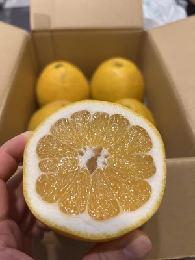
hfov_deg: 53.1
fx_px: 195
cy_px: 130
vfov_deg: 67.3
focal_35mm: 26
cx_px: 98
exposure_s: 1/50
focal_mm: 5.7
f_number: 1.5
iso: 80
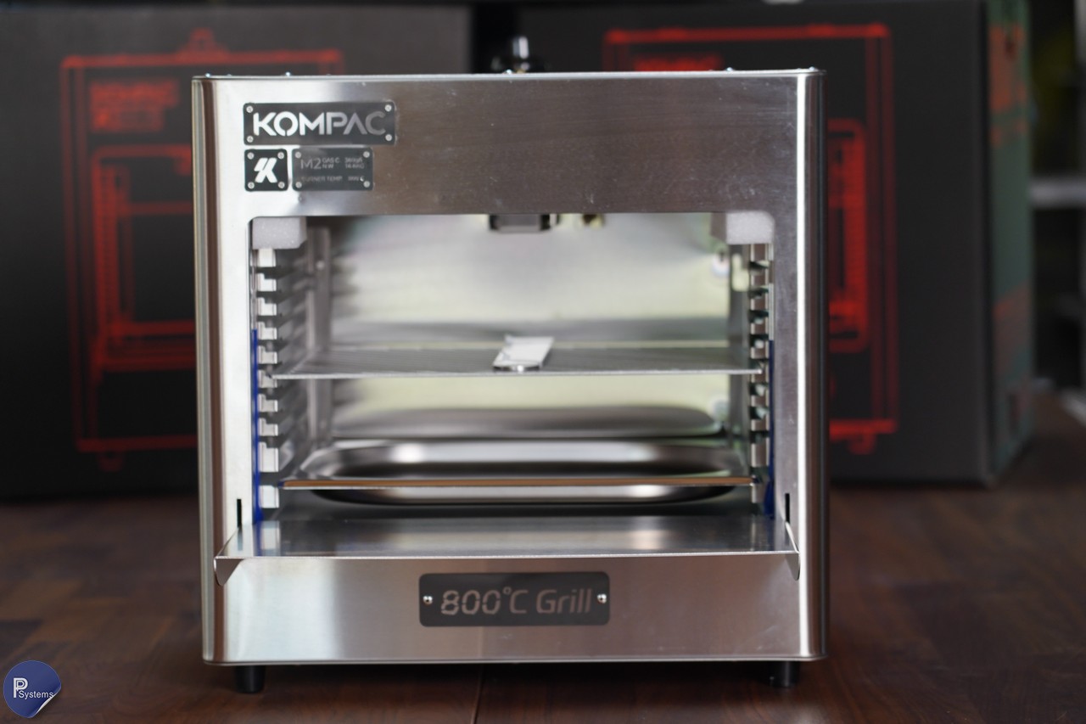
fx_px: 3167
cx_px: 543
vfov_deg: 13.0
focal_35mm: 105
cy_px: 362
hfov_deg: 19.5
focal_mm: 105
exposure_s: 1/125
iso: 800
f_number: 4
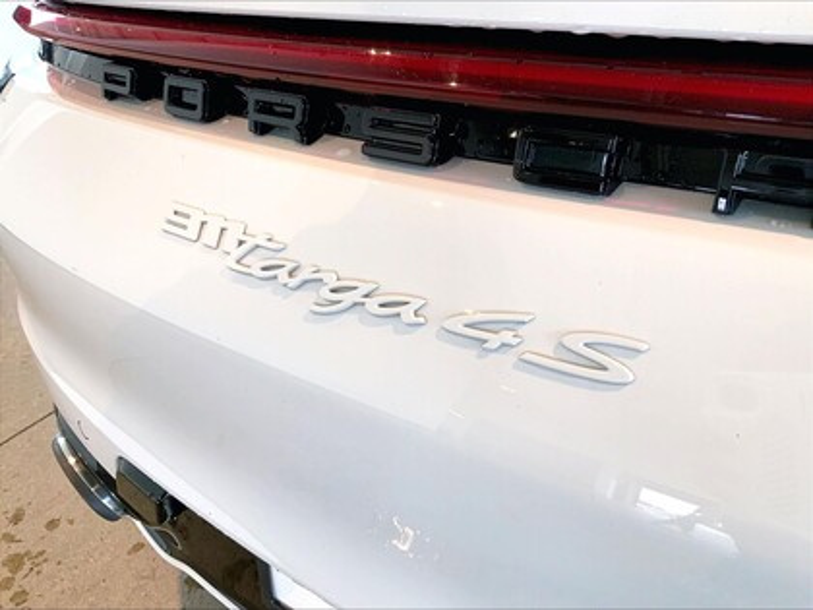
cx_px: 406
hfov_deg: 61.7
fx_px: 681
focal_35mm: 29
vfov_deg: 48.2
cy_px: 305
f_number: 1.8
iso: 64
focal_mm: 3
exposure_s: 1/60
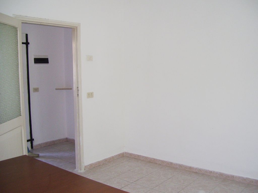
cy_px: 96
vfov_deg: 38.7
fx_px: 276
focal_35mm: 37
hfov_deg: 50.1
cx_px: 129
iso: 125
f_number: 2.7
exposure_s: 1/60
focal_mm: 6
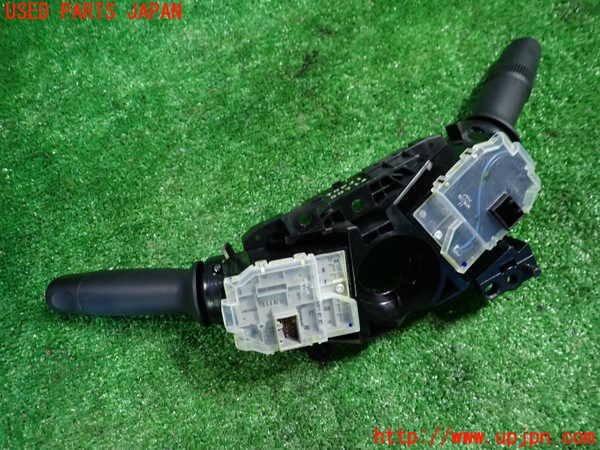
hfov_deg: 69.4
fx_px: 433
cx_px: 300
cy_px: 225
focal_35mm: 25
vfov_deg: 54.9
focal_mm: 4.5
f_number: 2
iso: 320
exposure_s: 1/30
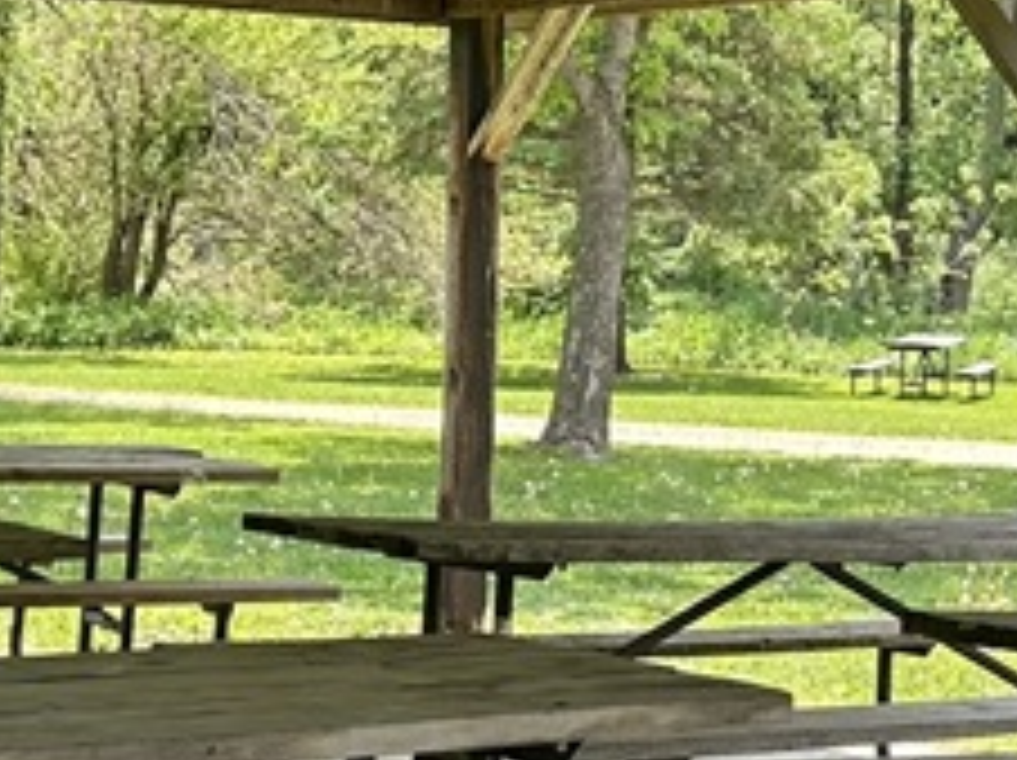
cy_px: 380
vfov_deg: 13.9
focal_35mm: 106
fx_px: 3111
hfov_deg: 18.6
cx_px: 484
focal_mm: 5.7
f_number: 1.5
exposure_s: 1/639
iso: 50
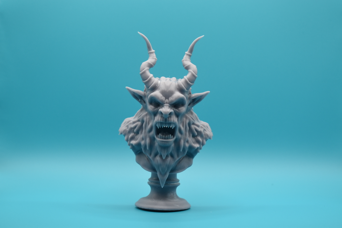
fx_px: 685
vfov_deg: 19.0
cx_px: 171
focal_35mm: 72
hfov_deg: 28.1
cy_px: 114
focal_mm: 48
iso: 400
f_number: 5.3
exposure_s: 1/100
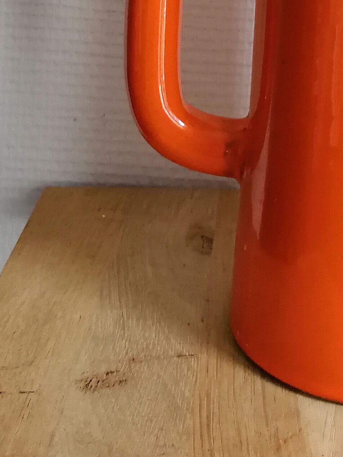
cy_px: -102
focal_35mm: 85
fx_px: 1123
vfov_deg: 21.3
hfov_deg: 16.9
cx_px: 353
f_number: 1.8
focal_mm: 4.75
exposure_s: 1/33.3
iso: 320
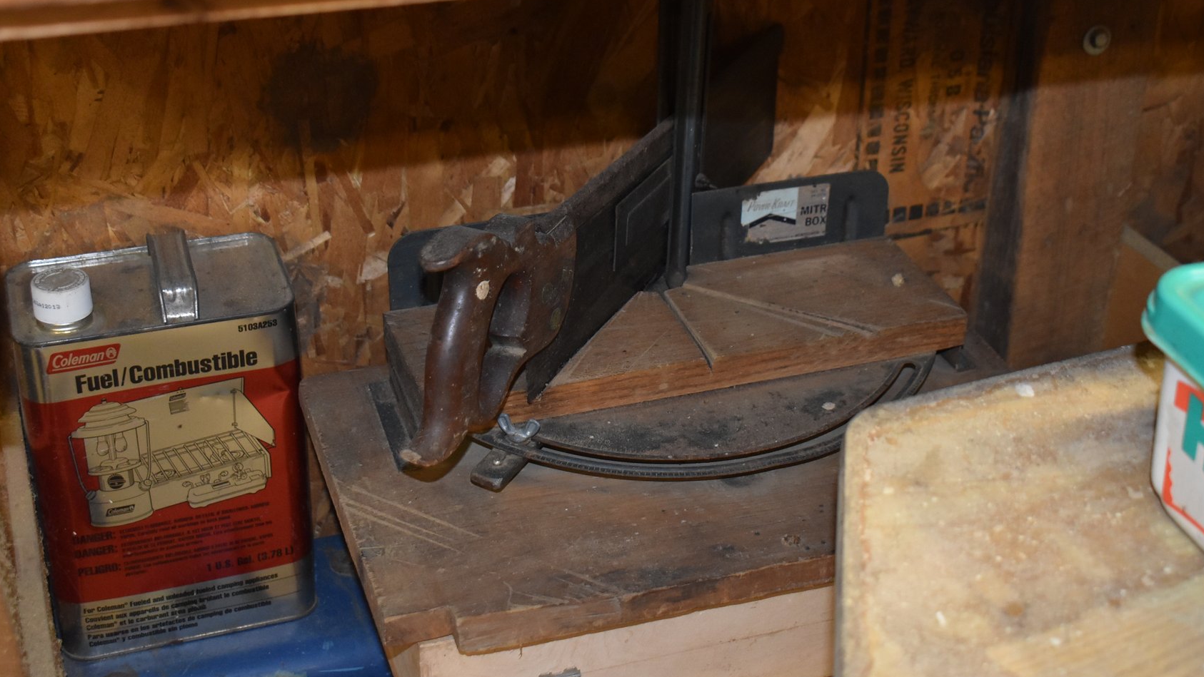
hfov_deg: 36.6
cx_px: 604
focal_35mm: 57
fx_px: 1820
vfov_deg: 21.1
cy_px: 282
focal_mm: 36
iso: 2000
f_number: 4.8
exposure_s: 1/60
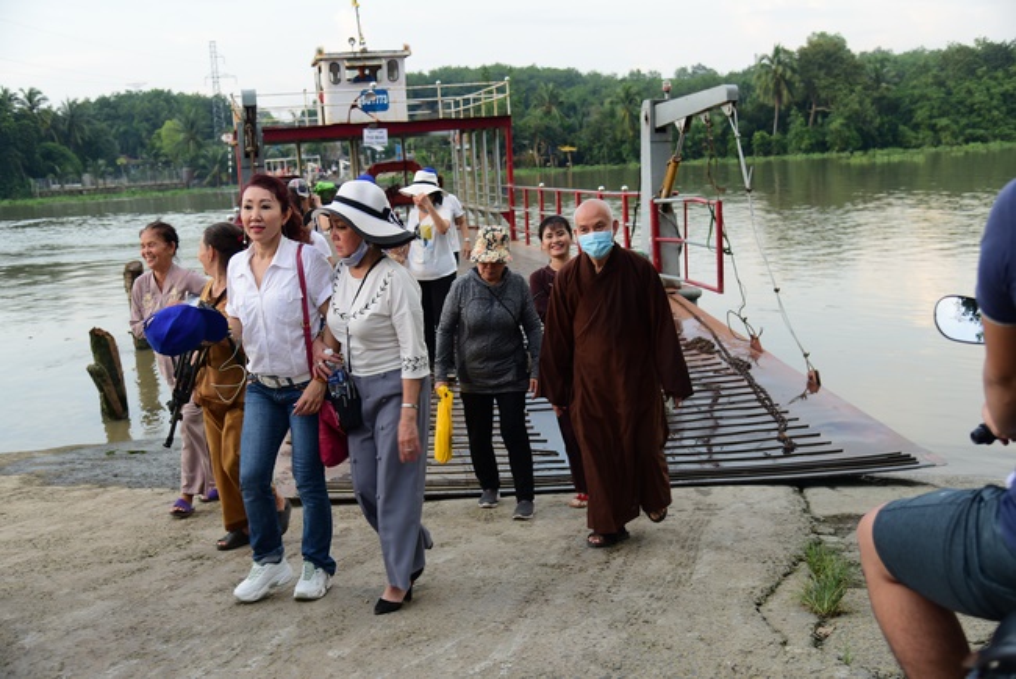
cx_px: 508
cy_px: 340
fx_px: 1073
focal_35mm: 38
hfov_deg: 50.7
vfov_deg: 35.1
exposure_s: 1/125
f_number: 4
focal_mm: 38
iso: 320
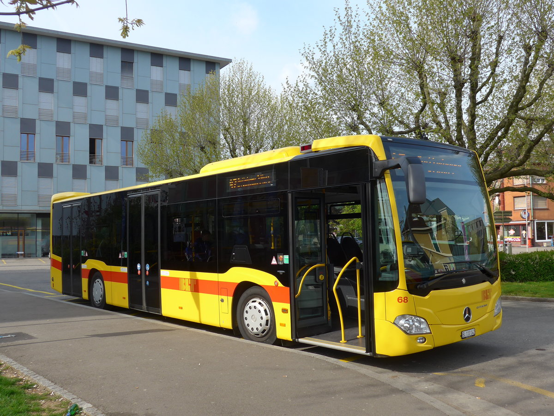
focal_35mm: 34
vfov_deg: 41.8
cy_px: 208
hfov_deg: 54.0
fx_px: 544
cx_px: 277
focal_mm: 7
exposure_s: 1/640
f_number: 2.8
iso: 80
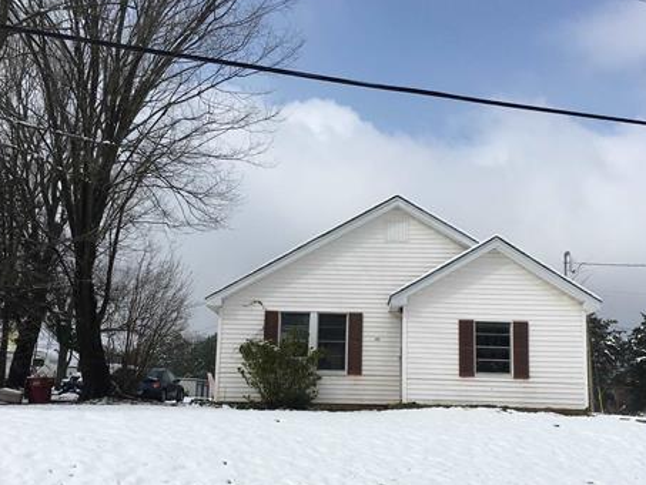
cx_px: 342
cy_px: 297
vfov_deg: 35.0
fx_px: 765
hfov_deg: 45.7
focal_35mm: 41
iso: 25
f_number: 2.2
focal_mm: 4.15
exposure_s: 1/3077
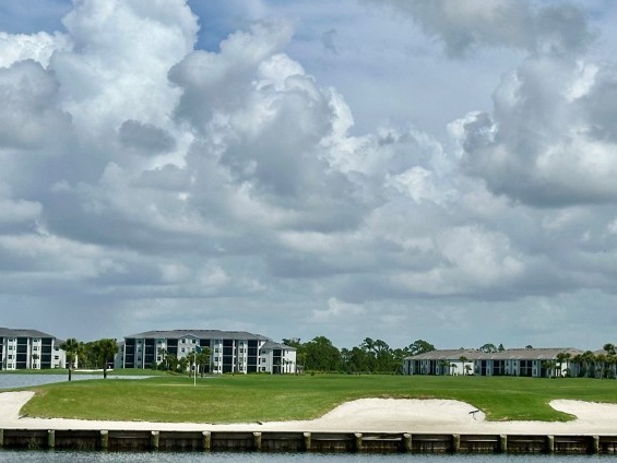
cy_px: 259
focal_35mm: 87
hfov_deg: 22.4
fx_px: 1551
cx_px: 426
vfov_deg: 17.0
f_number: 1.78
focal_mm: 6.86
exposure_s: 1/10870
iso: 64
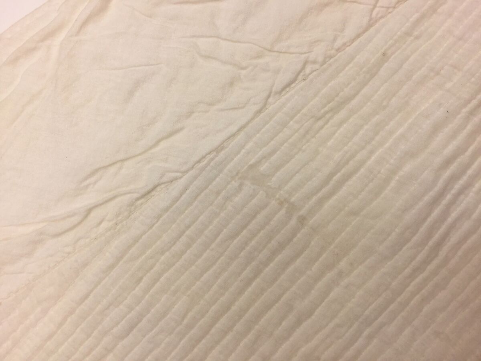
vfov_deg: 45.4
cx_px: 240
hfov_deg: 58.4
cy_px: 180
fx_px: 431
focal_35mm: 31
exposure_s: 1/120
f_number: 2.4
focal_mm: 3.3
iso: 32
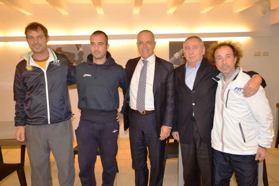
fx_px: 209
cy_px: 93
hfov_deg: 67.4
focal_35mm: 27
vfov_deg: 47.9
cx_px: 140
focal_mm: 18
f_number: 4.5
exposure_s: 1/60
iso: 800
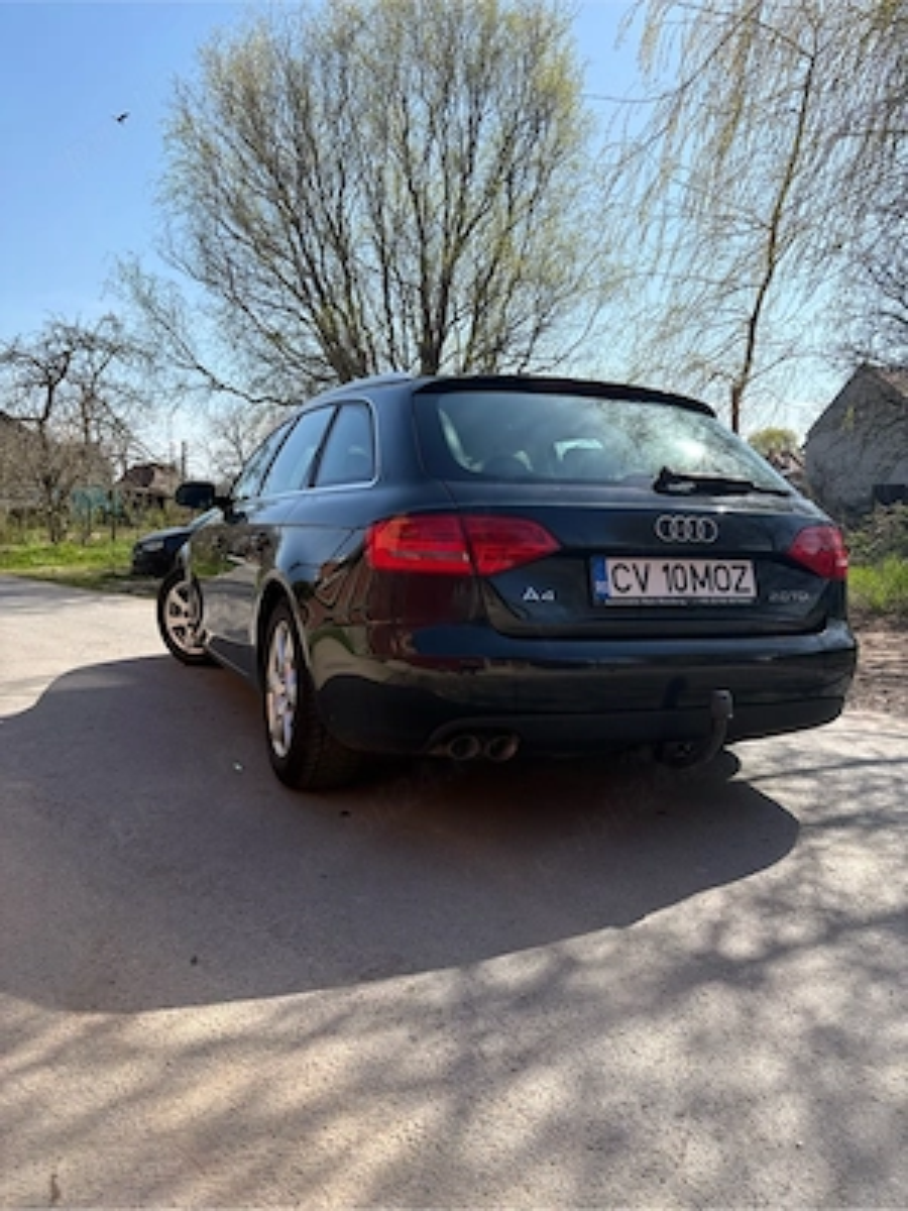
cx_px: 454
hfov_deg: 53.1
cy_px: 606
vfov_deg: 67.3
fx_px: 909
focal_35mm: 26
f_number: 1.6
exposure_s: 1/2283
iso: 50
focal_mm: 5.96
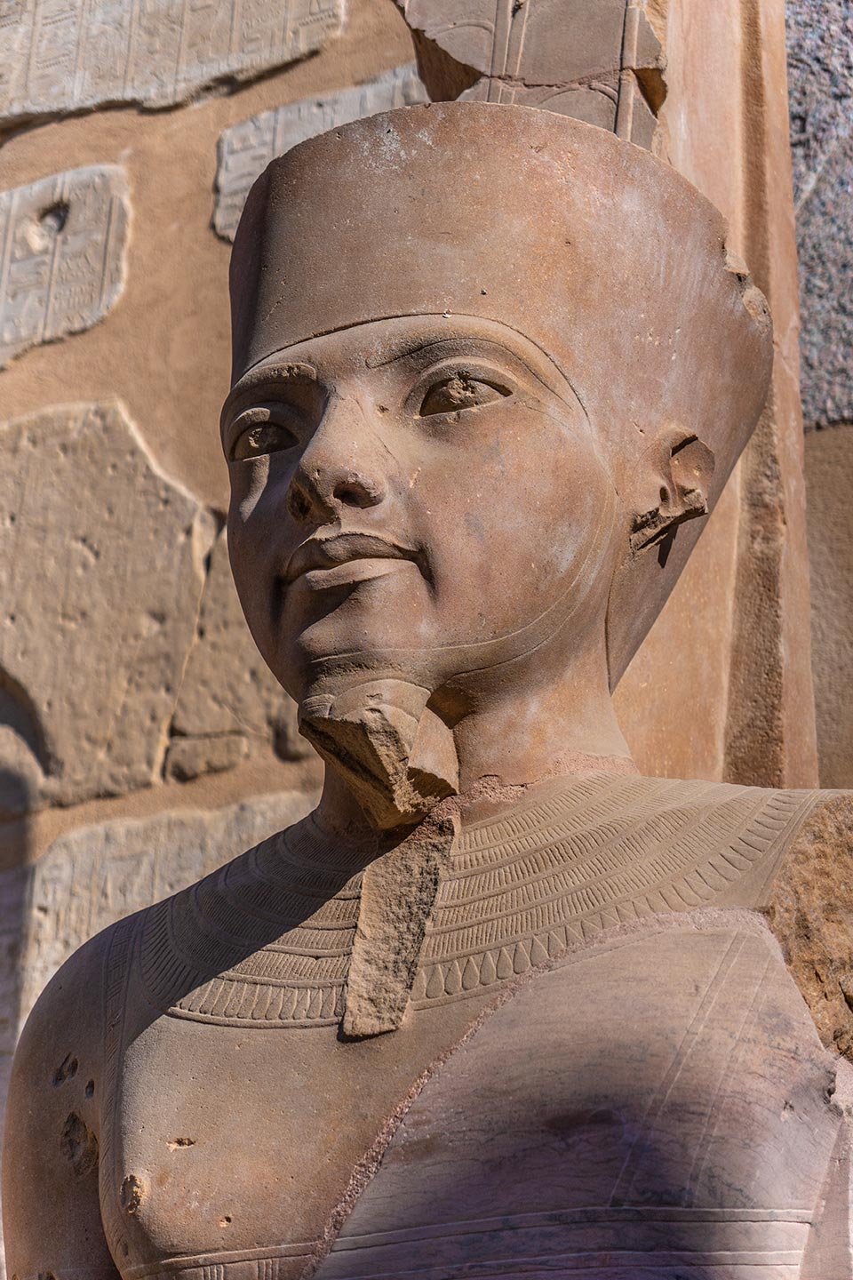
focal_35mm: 75
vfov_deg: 27.0
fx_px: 2665
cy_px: 640
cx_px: 426
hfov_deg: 18.2
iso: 100
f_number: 2.8
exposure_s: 1/4000
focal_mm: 50
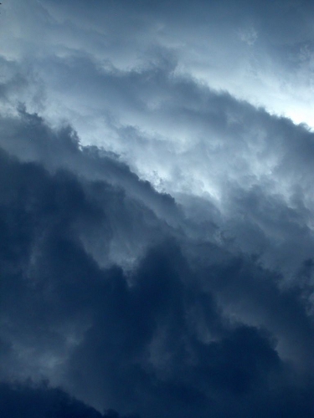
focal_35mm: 142
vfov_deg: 13.9
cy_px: 209
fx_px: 1717
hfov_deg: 10.4
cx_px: 157
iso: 100
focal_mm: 29.5
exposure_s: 1/21.4
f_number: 6.2
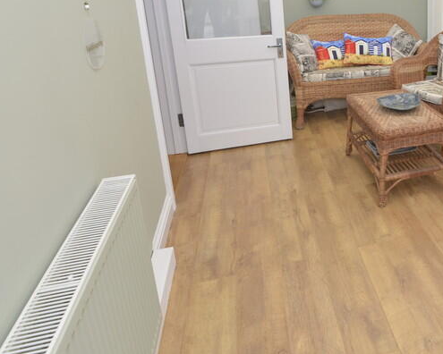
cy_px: 80
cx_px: 408
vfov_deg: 44.0
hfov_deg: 49.0
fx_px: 419
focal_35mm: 32
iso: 400
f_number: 5.6
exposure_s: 1/200
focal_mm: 11
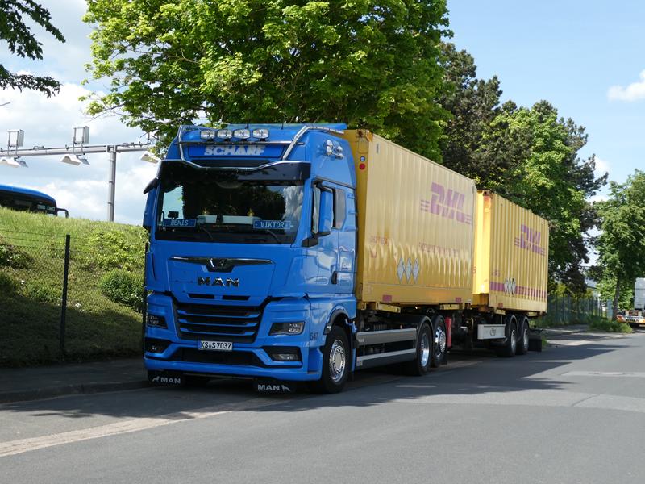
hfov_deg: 33.8
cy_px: 242
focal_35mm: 57
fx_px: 1062
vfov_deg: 25.7
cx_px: 322
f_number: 4.2
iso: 80
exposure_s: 1/320
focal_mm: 10.3
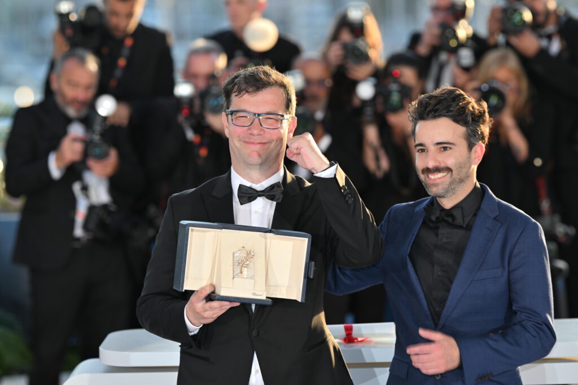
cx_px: 289
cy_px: 192
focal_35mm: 135
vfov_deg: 10.2
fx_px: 2168
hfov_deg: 15.2
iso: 40
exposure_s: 1/200
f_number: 2.5
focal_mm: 135
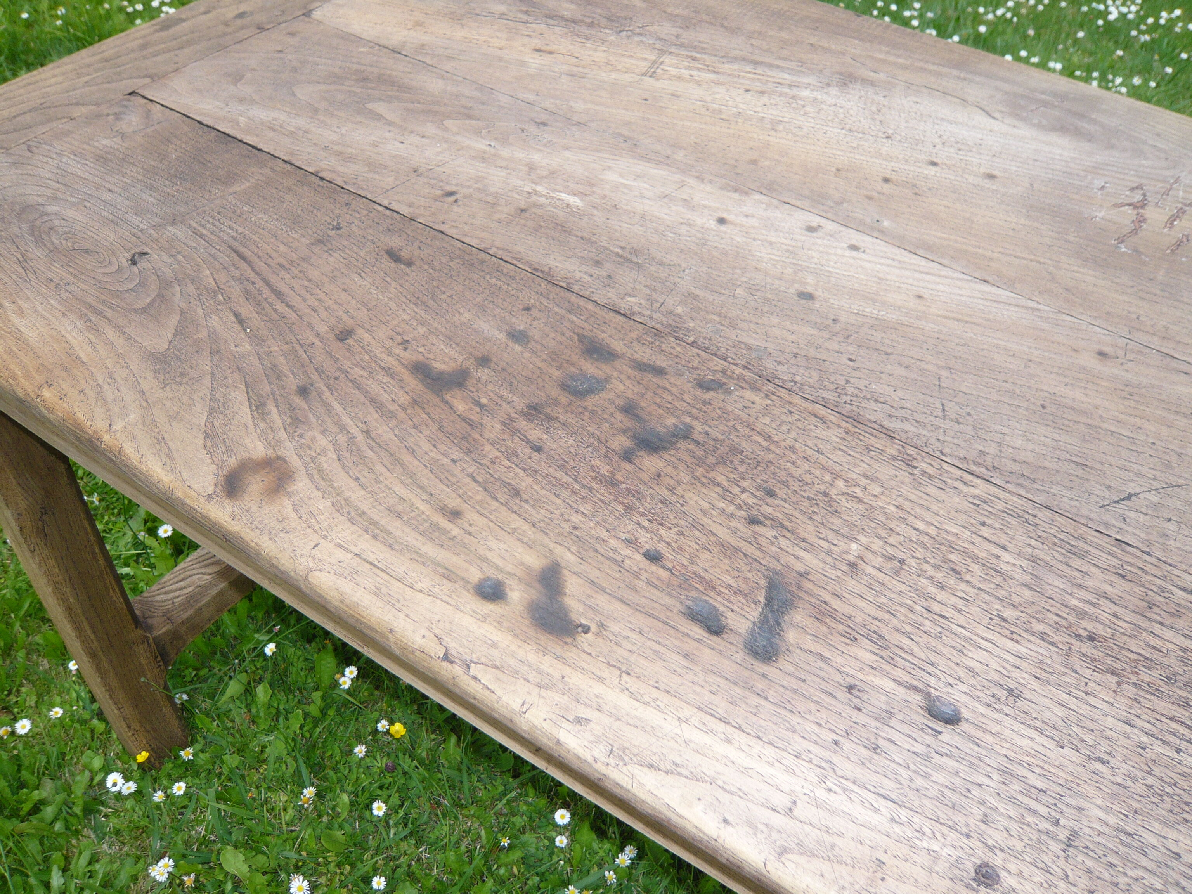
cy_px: 447
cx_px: 596
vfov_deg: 46.8
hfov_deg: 60.0
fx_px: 1033
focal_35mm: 30
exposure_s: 1/640
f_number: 2.9
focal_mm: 4.9
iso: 100
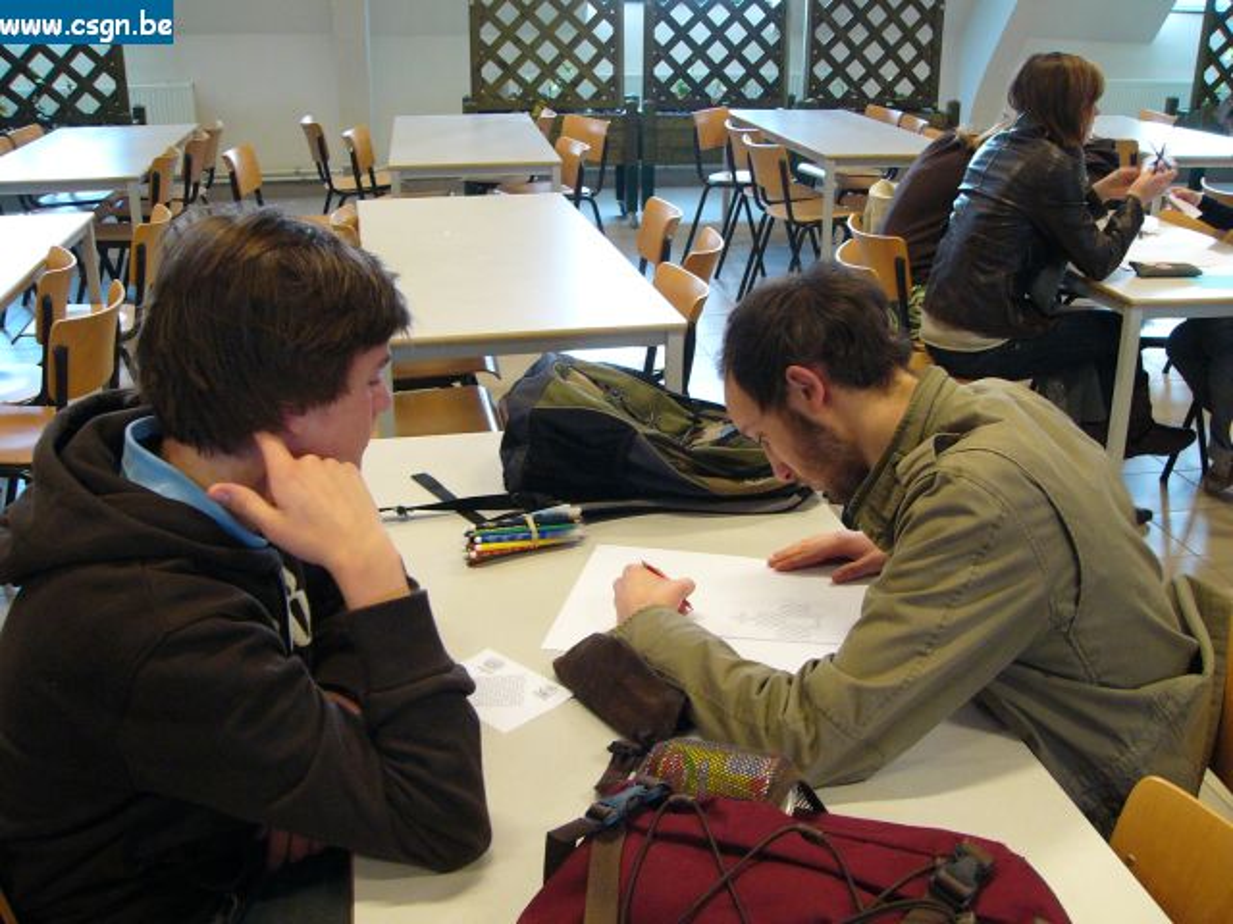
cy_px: 462
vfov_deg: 38.7
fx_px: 1318
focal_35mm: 37
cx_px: 616
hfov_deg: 50.1
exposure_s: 1/25
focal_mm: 6.2
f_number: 2.8
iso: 200
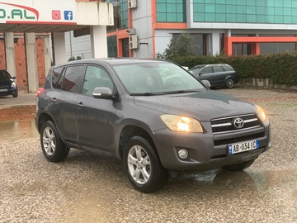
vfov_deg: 28.0
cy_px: 112
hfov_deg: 36.8
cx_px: 148
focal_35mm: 52
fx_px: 446
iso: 125
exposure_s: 1/60
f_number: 2.4
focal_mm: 6
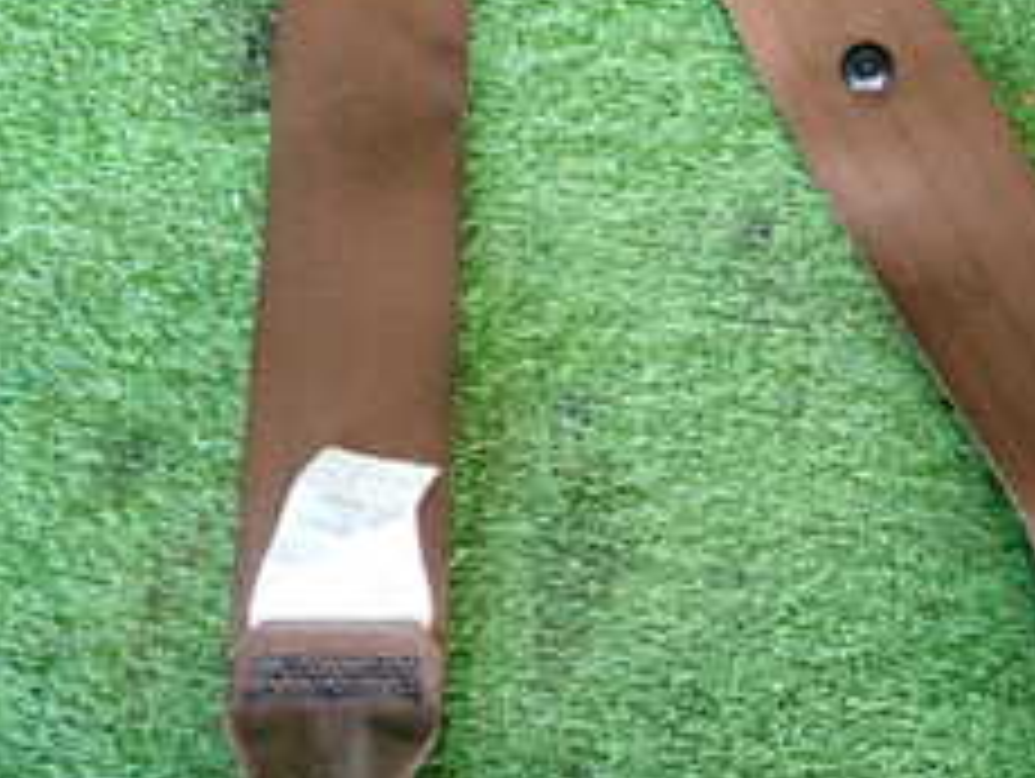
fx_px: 2185
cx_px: 900
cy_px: 157
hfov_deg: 25.9
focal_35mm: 73
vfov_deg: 20.0
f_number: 2.2
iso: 250
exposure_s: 1/30
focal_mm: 5.05
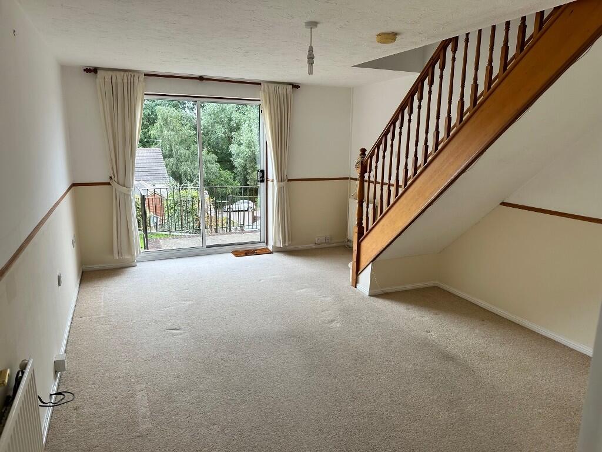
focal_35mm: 24
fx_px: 417
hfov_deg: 71.6
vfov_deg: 56.8
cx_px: 301
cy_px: 226
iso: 64
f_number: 1.78
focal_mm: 6.86
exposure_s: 1/121
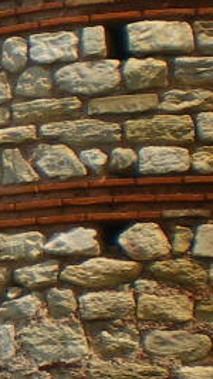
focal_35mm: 176
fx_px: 1769
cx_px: -586
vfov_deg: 12.2
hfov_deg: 6.0
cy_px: 277
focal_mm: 6.3
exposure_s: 1/500
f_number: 4.6
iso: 50
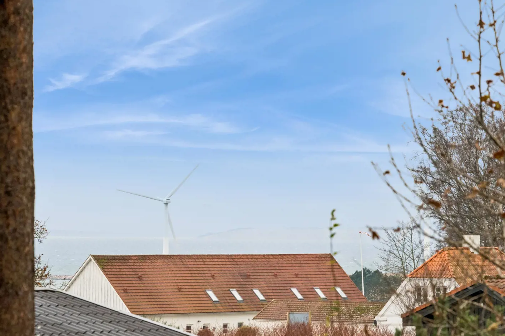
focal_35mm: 163
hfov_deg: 12.6
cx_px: 260
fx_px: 2286
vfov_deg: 8.4
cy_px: 206
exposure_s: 1/500
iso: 1250
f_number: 7.1
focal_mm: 120
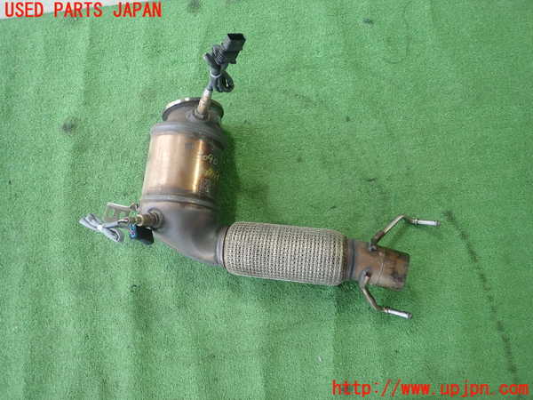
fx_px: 385
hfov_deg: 69.4
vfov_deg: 54.9
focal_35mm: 25
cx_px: 266
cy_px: 200
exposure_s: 1/60
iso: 125
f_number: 2
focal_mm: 4.5
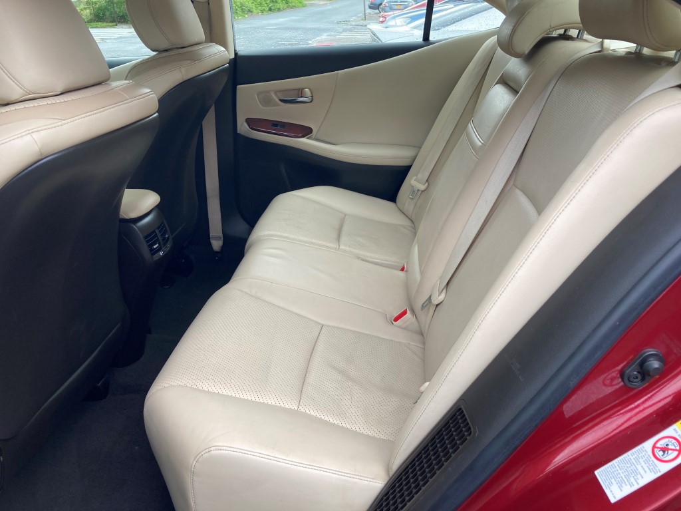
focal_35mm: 28
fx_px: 551
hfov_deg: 63.4
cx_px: 340
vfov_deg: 49.7
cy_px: 256
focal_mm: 3.99
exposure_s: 1/152
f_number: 1.8
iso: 20
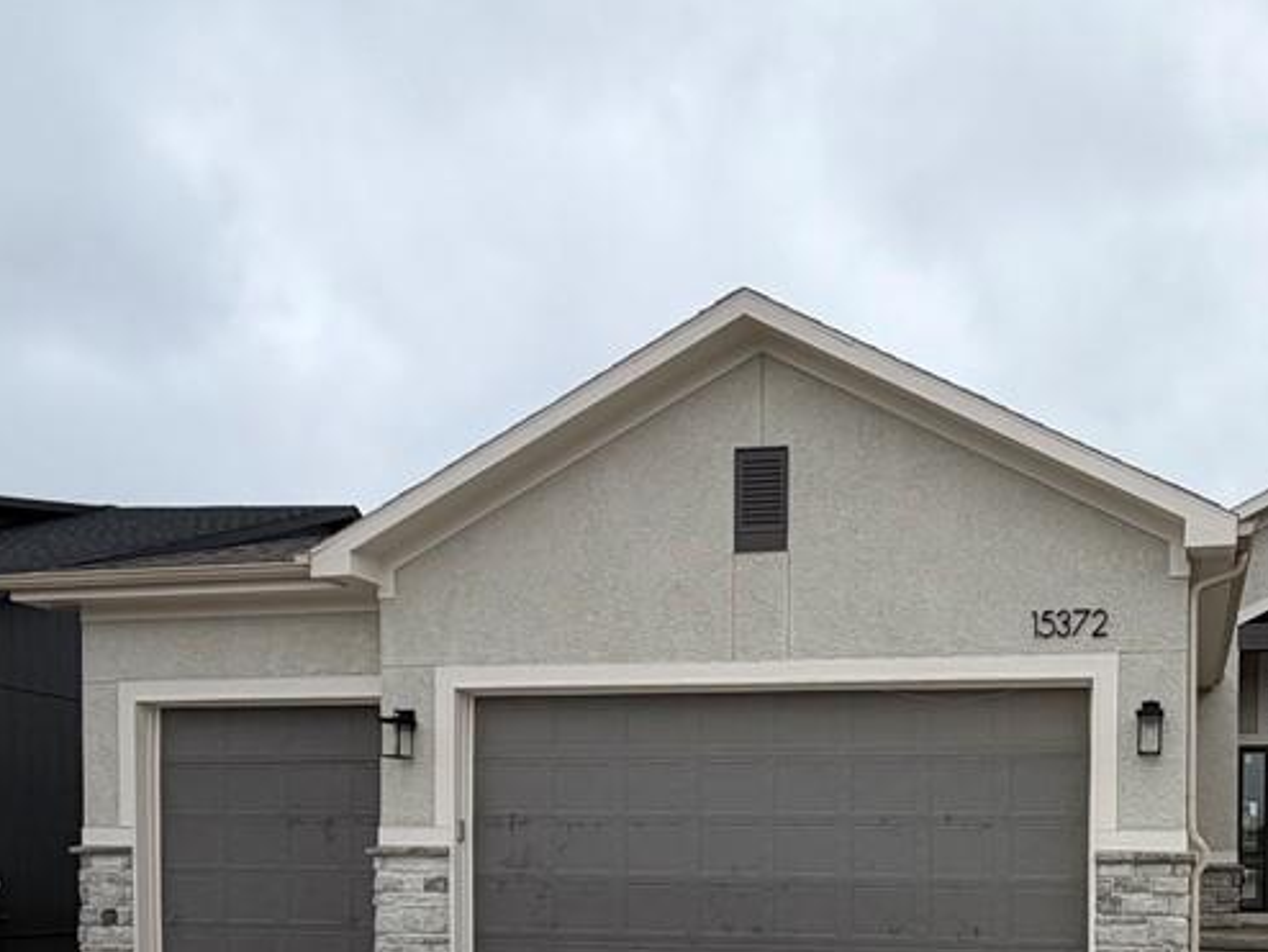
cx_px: 1040
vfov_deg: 43.1
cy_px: 898
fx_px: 1063
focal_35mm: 29
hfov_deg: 56.5
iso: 50
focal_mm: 2.22
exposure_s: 1/403
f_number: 2.2
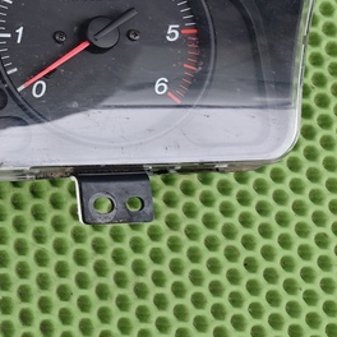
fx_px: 870
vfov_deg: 20.9
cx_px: -197
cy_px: -26
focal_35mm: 79
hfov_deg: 18.8
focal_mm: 6.55
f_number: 1.6
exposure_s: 1/75.8
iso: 400
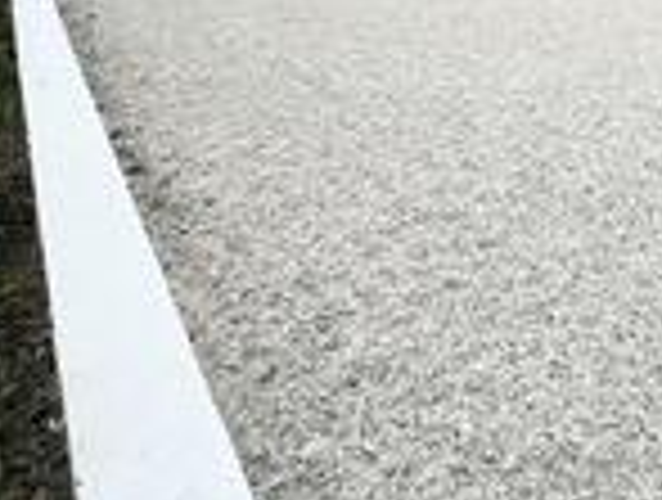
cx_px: 608
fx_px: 728
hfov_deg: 44.1
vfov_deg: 30.6
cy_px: -135
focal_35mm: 38
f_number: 2.2
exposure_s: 1/3390
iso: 40
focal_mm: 2.22
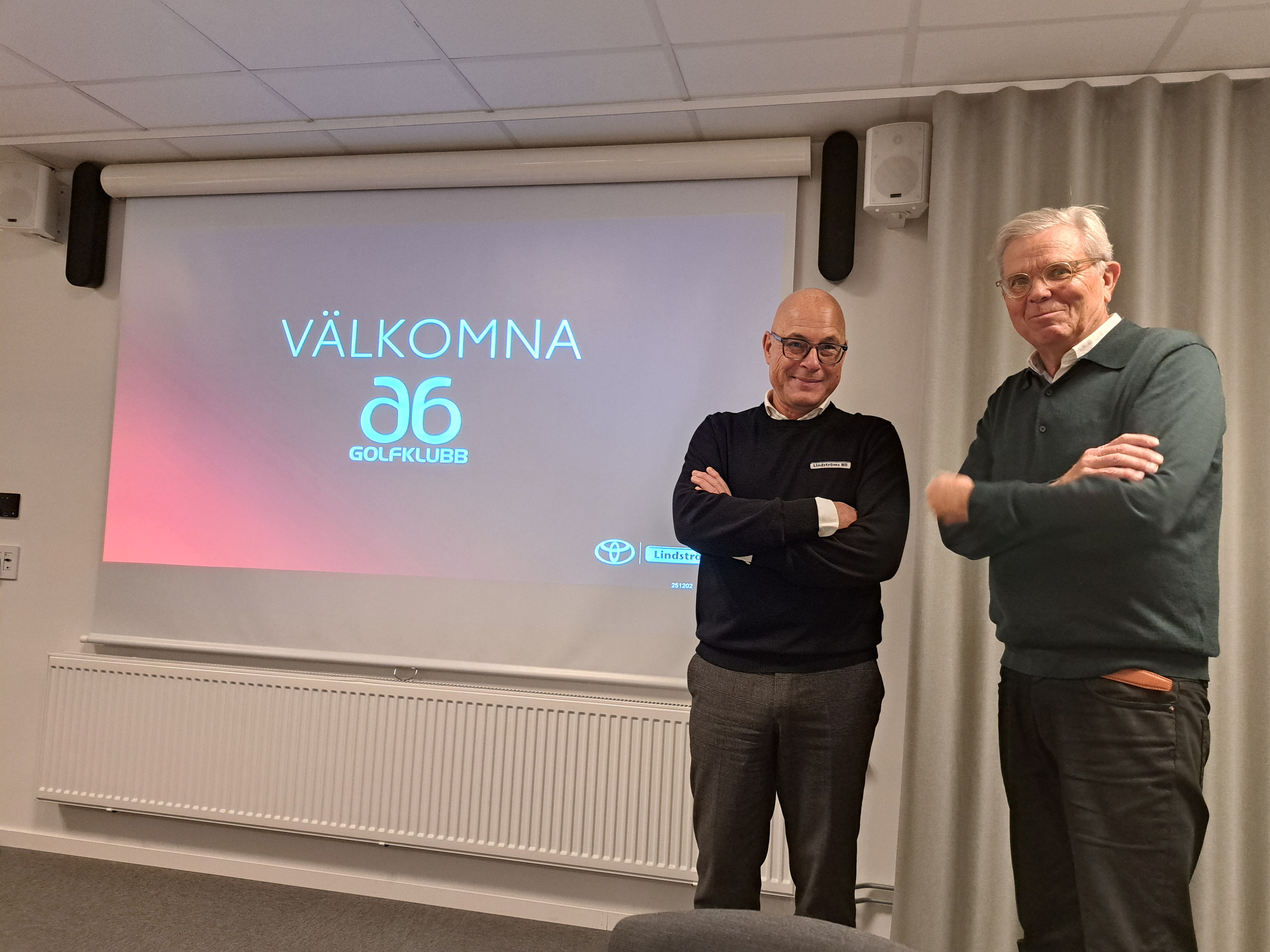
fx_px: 881
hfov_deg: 71.6
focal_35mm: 24
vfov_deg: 56.8
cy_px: 476
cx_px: 635
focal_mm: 5.23
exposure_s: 1/50
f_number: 1.8
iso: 400
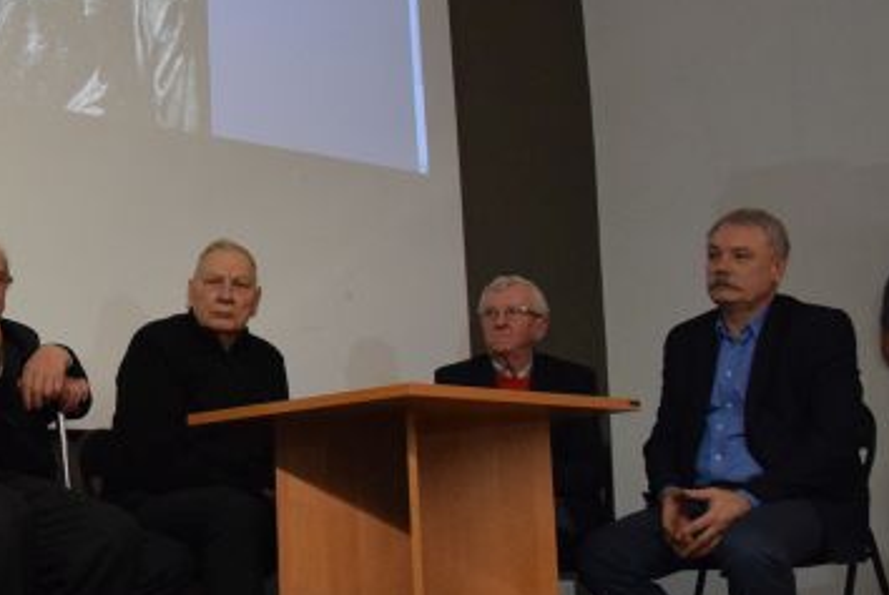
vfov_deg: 19.2
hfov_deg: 26.7
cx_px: -13
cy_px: 215
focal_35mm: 71
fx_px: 1759
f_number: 3.8
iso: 2800
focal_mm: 21
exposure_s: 1/60
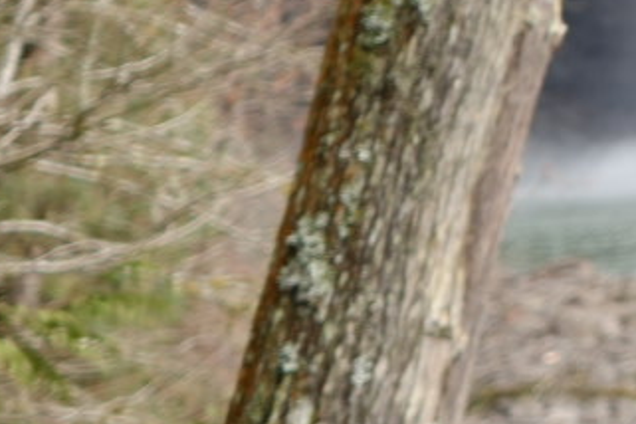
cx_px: 1258
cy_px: -36
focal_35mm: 141
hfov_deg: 12.8
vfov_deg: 9.6
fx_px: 2491
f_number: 4
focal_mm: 28
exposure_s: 1/160
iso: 200
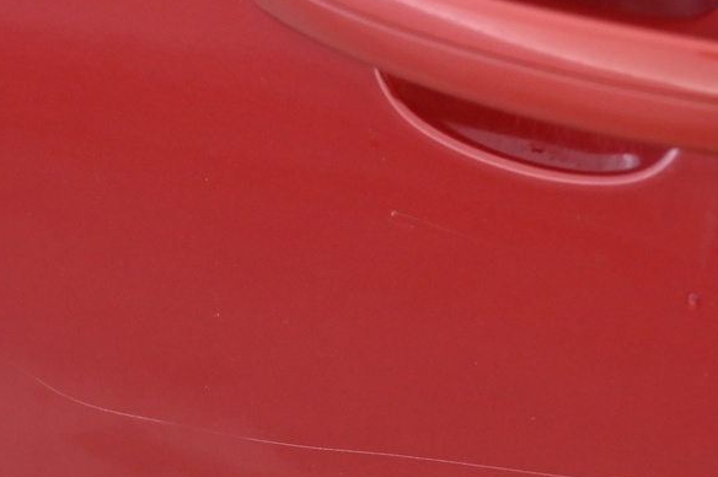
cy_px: 479
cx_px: 236
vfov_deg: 9.8
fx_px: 2769
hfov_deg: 14.7
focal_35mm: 139
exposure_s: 1/30
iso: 2000
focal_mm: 50
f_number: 4
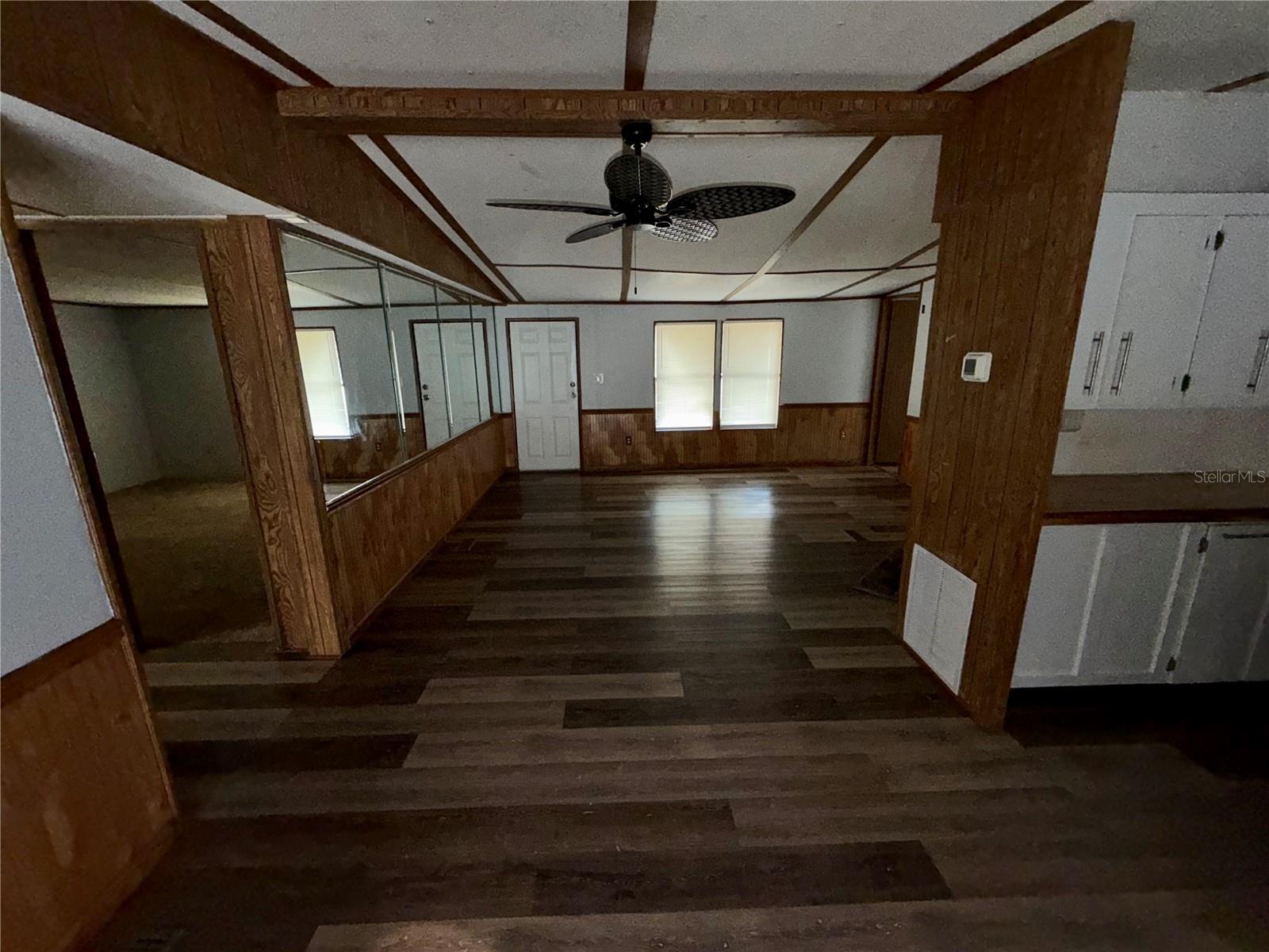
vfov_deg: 85.7
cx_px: 634
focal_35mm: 14
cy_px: 476
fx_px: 513
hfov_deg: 102.1
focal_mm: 2.22
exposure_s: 1/60
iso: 200
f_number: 2.2
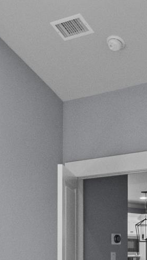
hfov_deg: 15.3
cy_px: 251
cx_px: 103
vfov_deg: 25.7
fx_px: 547
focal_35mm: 79
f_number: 8
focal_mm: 10
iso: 800
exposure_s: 1/2.5
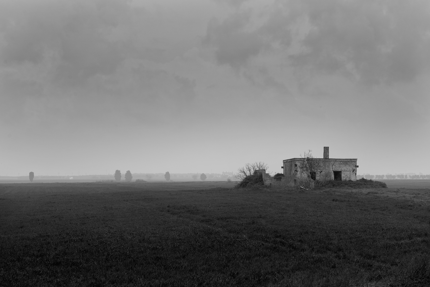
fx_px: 836
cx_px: 215
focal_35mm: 70
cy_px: 144
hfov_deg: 28.8
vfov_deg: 19.5
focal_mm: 70
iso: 400
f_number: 8
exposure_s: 1/400
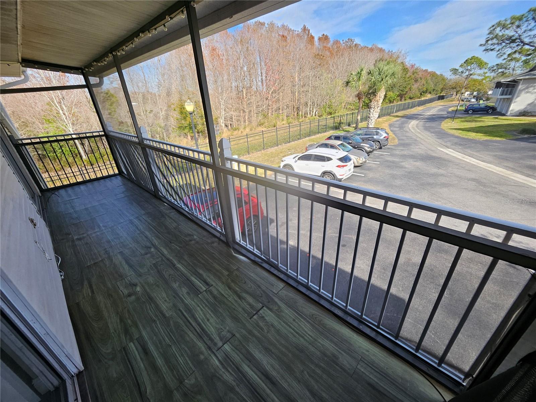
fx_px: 201
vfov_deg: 89.9
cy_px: 201
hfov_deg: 106.2
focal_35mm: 13
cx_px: 268
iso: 32
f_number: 2.2
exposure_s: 1/176
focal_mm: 1.7
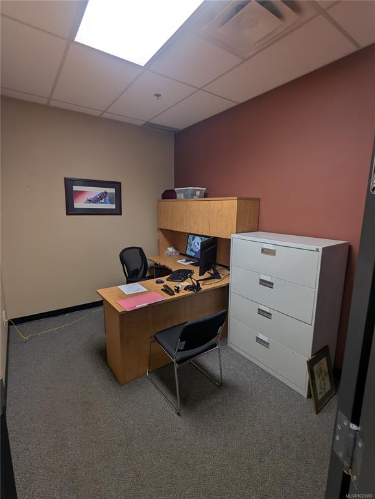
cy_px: 250
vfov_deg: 94.4
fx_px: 231
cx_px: 188
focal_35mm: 16
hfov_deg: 78.2
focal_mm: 2.35
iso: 35
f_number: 2.2
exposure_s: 1/24
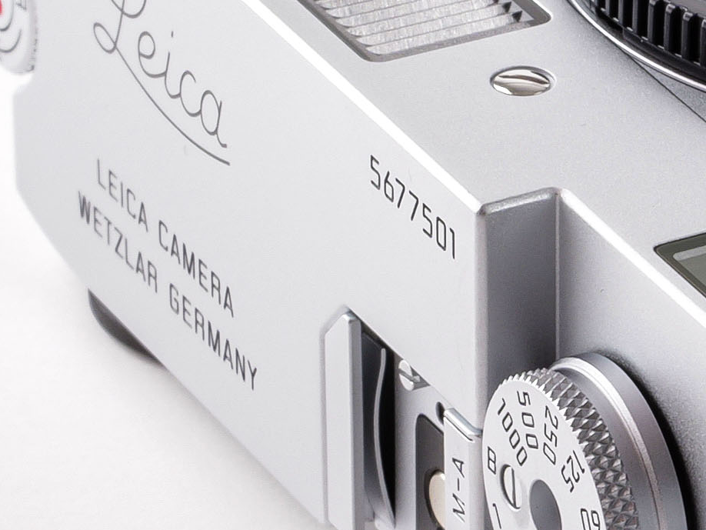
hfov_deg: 5.2
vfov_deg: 4.0
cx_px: 1014
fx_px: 7650
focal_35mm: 375
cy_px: 271
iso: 100
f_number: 22
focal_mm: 60
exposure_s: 1/1.67
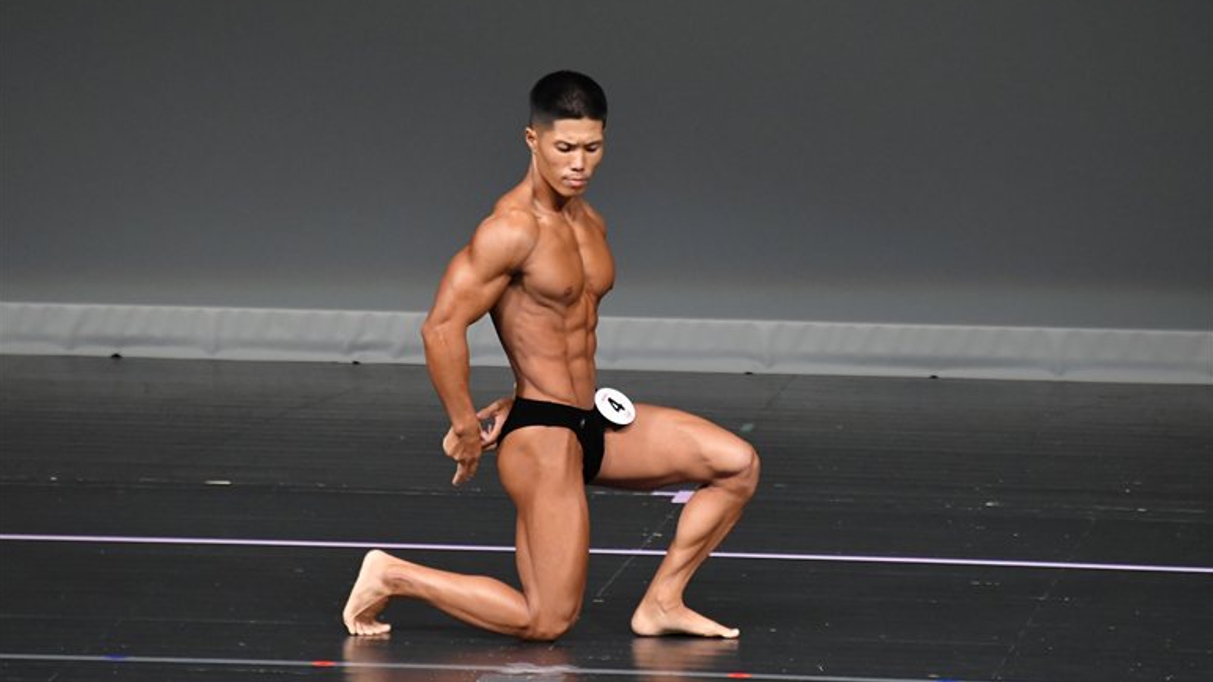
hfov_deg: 4.6
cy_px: 335
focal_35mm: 473
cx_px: 607
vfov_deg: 2.6
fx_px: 15211
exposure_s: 1/400
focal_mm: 300
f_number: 5.6
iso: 4000
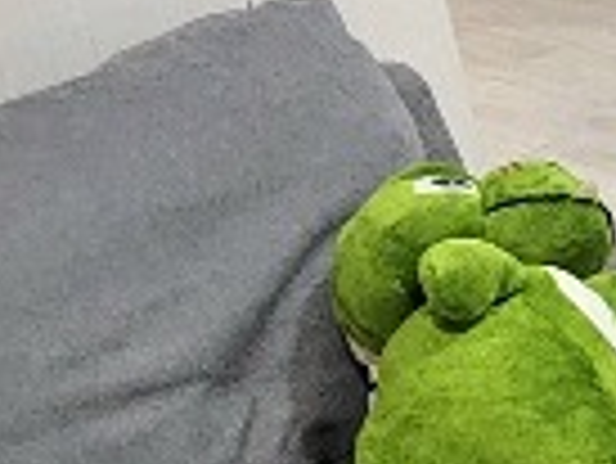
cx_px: 1655
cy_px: 68
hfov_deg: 12.8
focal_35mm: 95
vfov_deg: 15.4
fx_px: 1692
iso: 400
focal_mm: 2.2
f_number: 2.2
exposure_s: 1/33
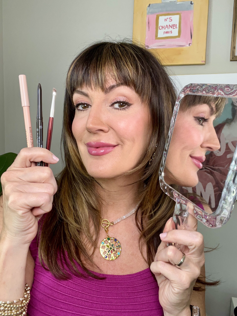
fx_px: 274
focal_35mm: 30
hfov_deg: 46.8
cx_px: 118
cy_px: 158
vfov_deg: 60.0
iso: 80
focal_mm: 2.71
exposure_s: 1/120
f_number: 2.2
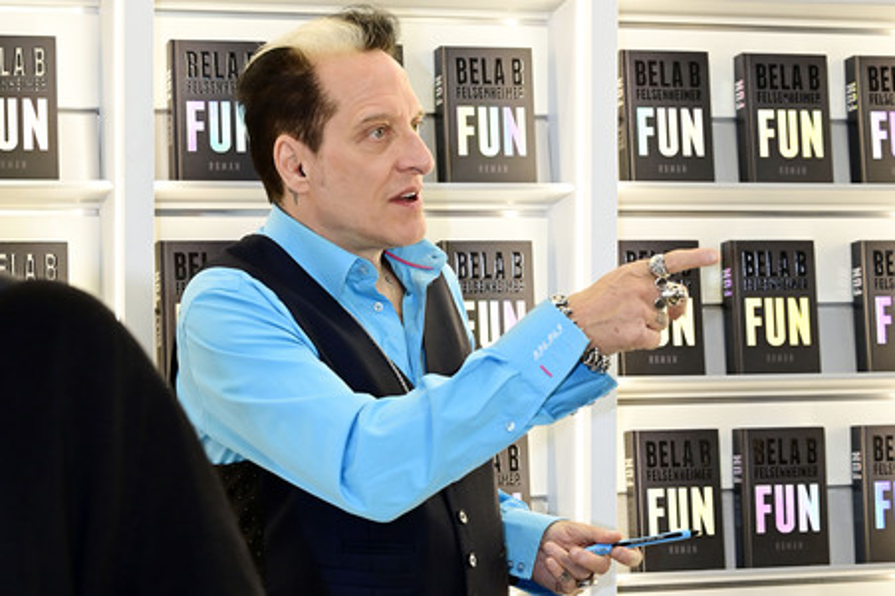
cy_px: 298
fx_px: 1739
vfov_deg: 19.4
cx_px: 448
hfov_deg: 28.9
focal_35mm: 70
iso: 1600
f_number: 5
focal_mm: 70
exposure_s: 1/200
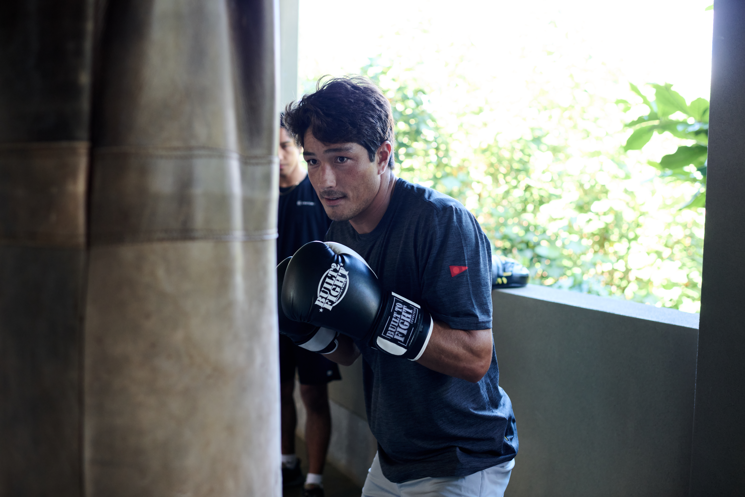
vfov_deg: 37.9
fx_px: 724
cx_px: 372
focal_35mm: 35
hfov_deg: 54.4
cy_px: 248
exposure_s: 1/160
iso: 640
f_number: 2.8
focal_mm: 35
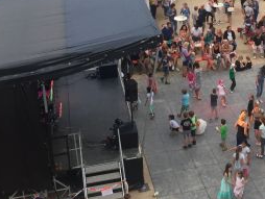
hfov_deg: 26.3
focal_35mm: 73
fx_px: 559
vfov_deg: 19.7
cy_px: 9
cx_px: 204
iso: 32
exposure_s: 1/33
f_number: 2.2
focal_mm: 4.15
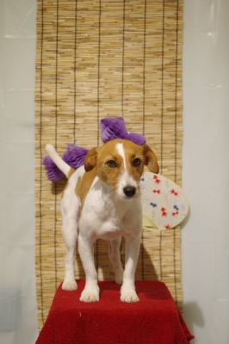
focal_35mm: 75
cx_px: 114
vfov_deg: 27.0
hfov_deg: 18.2
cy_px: 172
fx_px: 717
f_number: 2.8
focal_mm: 50
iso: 320
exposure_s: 1/125
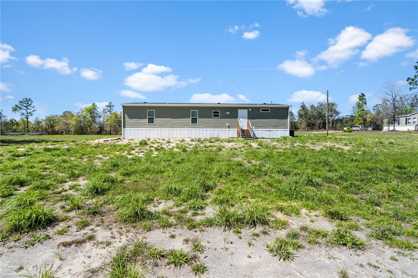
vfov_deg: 73.7
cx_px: 209
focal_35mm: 16
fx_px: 186
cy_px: 139
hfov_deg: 96.7
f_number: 22
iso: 125
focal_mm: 16
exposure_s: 1/8
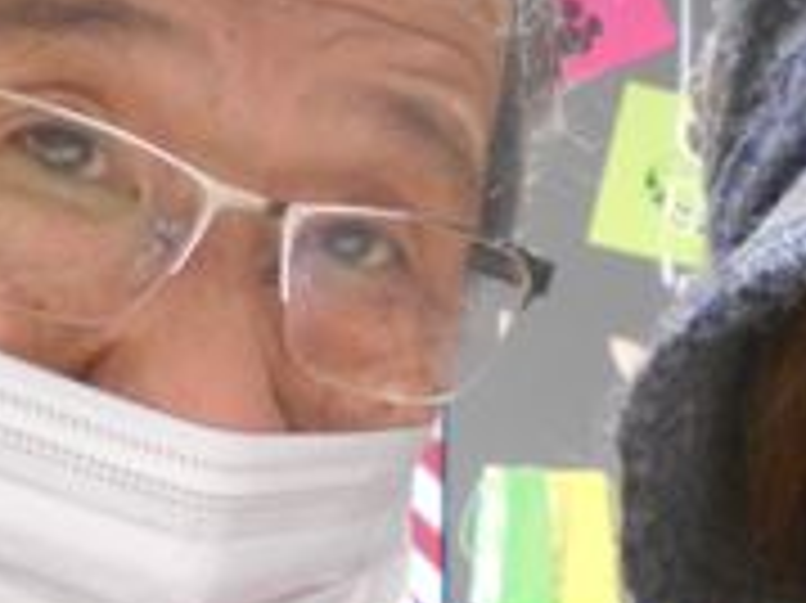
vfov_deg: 15.7
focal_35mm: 87
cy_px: 891
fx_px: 2024
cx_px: 729
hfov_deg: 22.0
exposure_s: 1/25
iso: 400
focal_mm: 4.6
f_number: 3.2
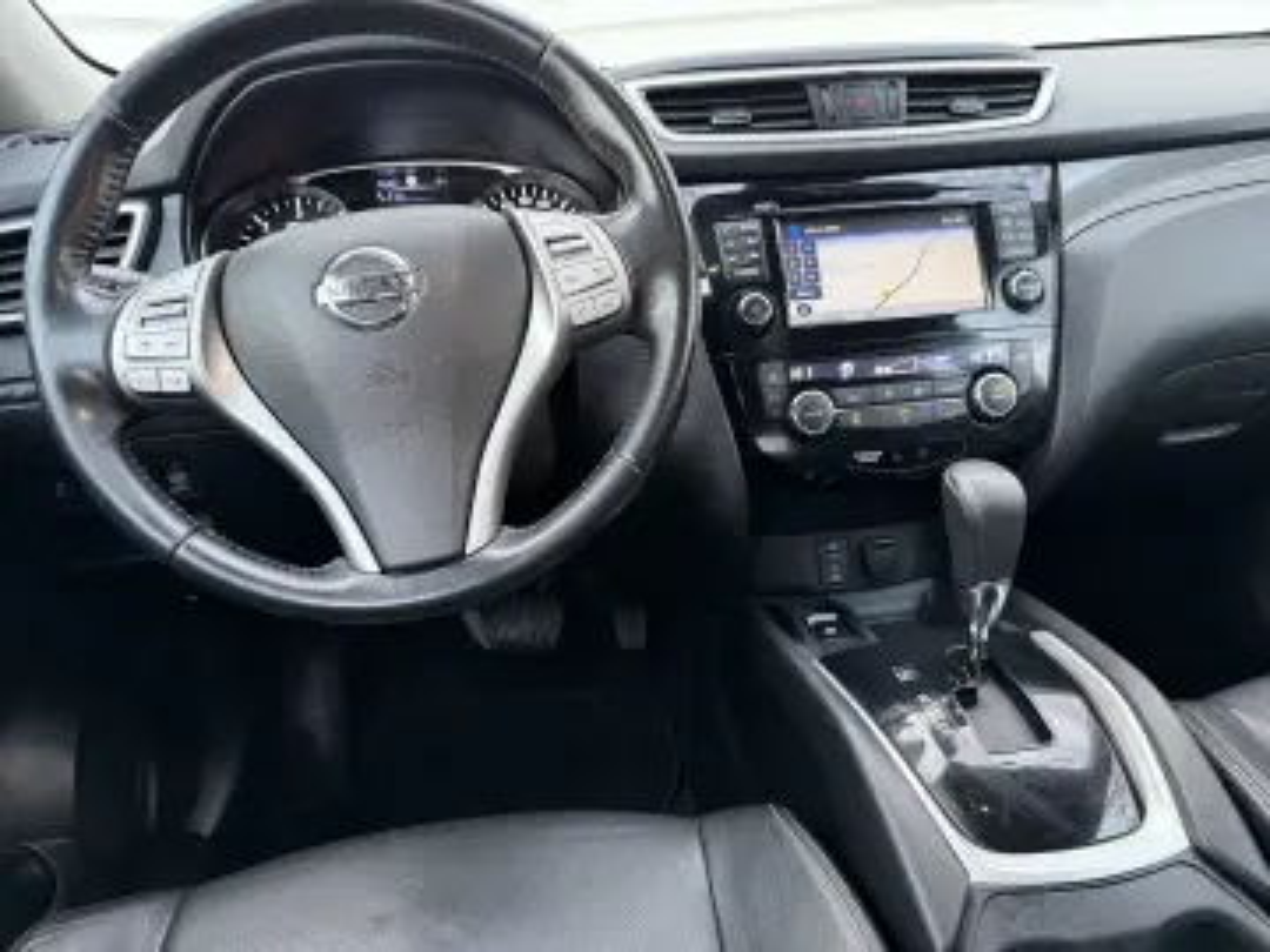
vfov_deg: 56.8
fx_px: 881
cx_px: 635
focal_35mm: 24
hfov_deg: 71.6
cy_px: 476
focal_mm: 6.76
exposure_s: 1/59
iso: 640
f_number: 1.78
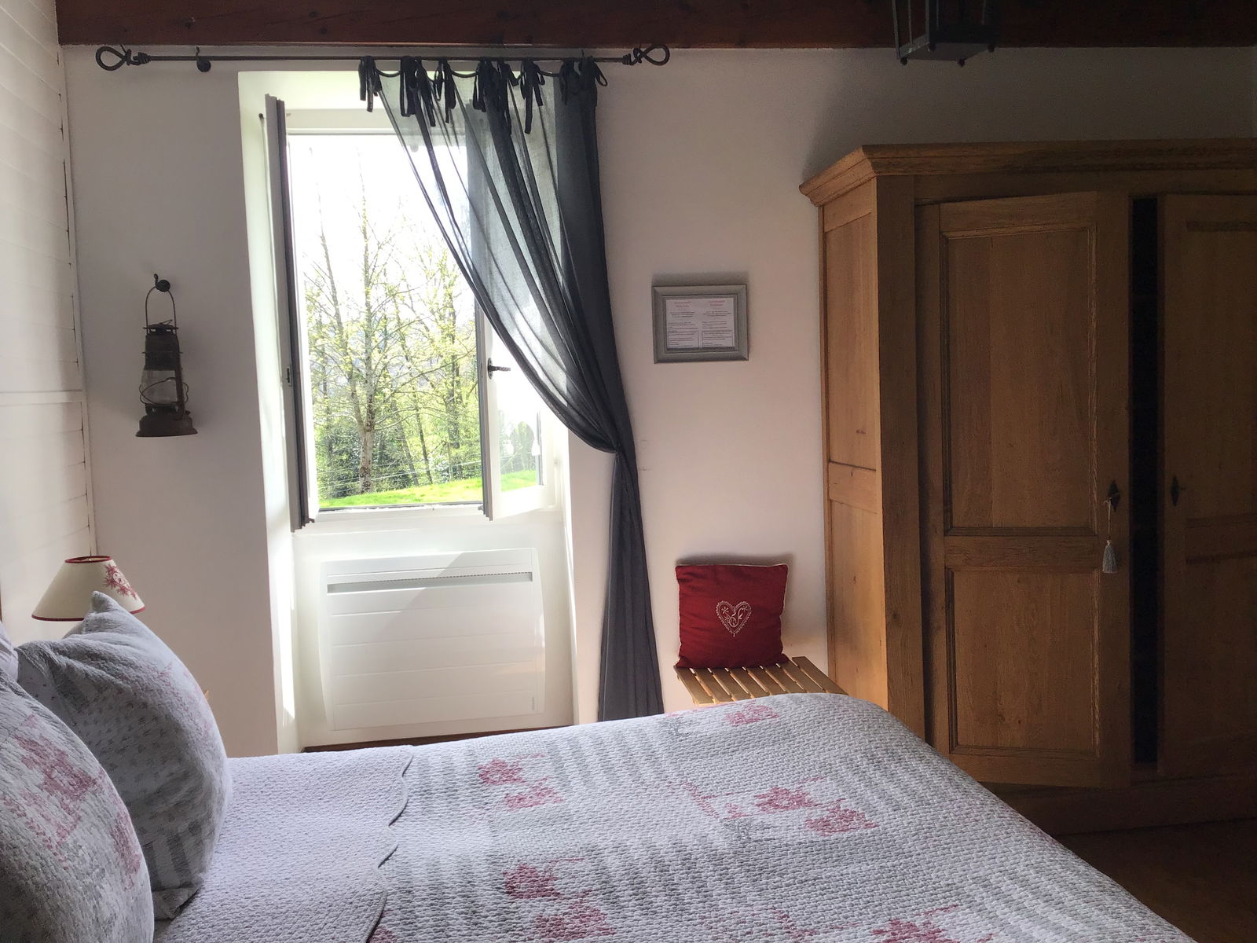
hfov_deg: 58.4
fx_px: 1126
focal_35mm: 31
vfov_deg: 45.4
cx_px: 628
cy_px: 472
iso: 25
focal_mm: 3.3
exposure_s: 1/116
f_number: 2.4
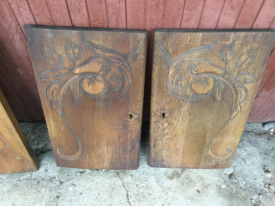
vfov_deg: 45.4
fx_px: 246
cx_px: 138
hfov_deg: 58.4
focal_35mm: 31
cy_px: 103
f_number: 2.4
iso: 125
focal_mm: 3.3
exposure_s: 1/33
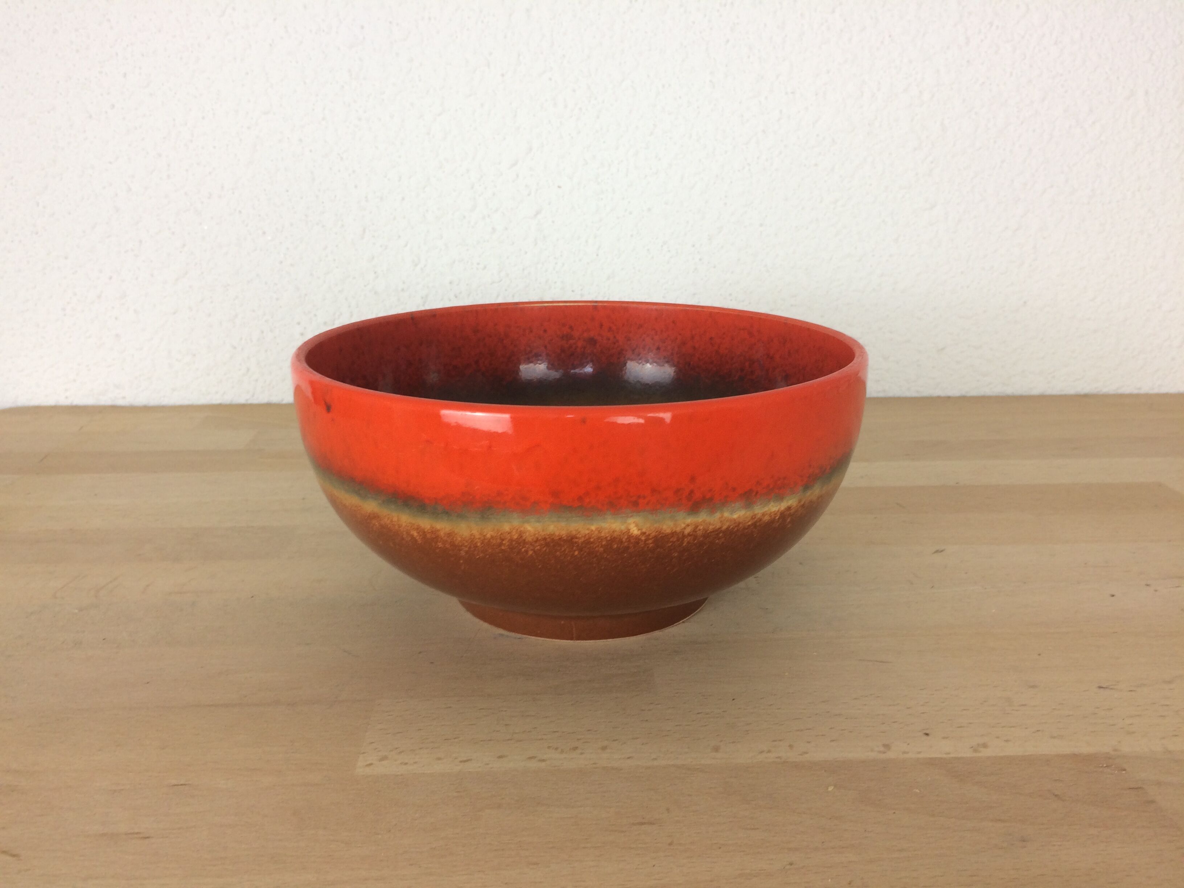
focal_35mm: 29
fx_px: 992
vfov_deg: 48.2
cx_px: 592
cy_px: 444
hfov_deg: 61.7
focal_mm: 4.15
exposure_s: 1/50
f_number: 2.2
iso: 50
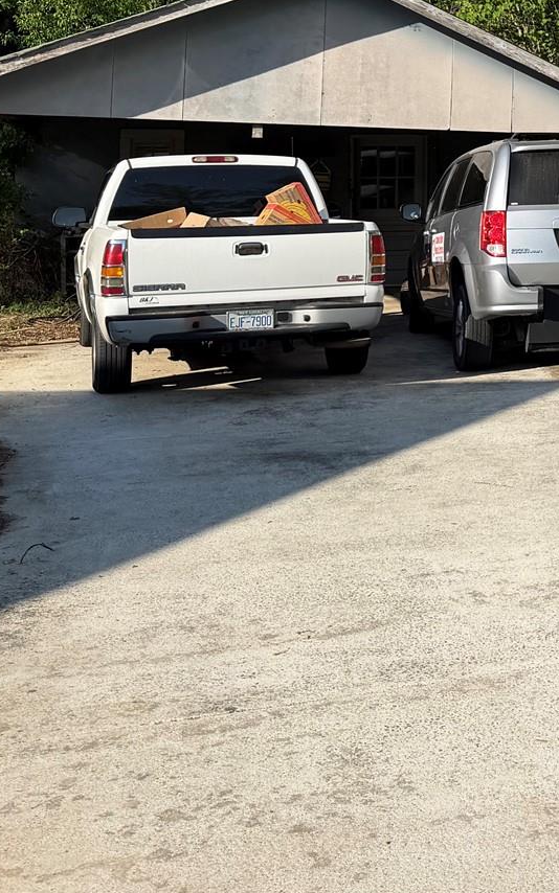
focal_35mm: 61
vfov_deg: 32.1
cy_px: 115
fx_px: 1486
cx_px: 863
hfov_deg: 18.6
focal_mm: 6.76
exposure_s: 1/3584
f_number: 1.78
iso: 80
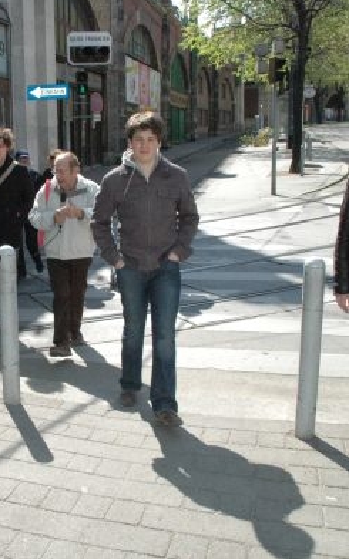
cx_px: 26
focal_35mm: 42
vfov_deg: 47.2
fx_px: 640
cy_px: 279
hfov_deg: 29.1
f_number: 14
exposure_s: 1/500
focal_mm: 18
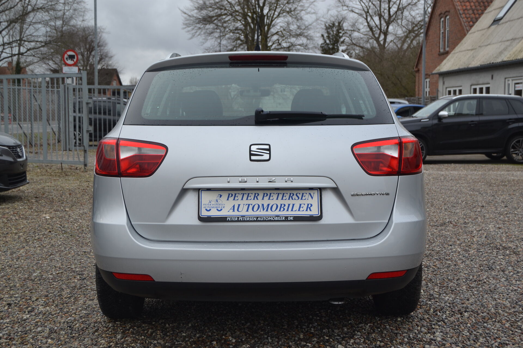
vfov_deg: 28.1
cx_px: 262
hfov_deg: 41.1
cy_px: 174
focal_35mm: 48
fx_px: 697
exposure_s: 1/160
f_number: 6.3
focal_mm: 32
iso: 100
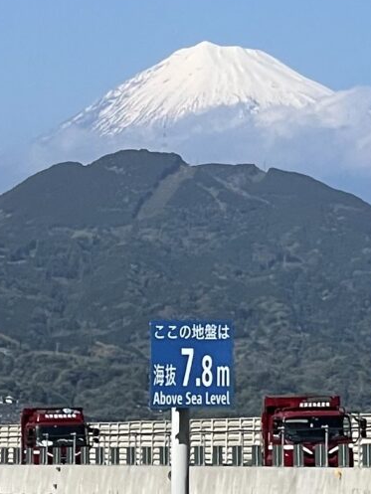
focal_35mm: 268
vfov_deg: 7.2
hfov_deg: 5.5
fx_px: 3828
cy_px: -397
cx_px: 275
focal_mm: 6
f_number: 2
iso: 25
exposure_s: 1/2283
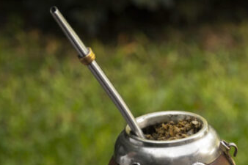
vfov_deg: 7.1
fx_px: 1315
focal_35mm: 191
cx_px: 220
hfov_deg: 10.7
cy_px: 196
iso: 320
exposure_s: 1/160
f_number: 5
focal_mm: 42
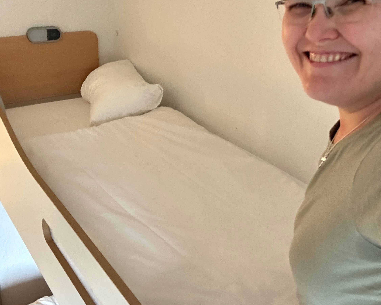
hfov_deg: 45.8
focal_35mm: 40
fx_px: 451
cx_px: 190
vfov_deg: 37.0
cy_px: 105
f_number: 1.9
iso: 250
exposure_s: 1/50
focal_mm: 2.69
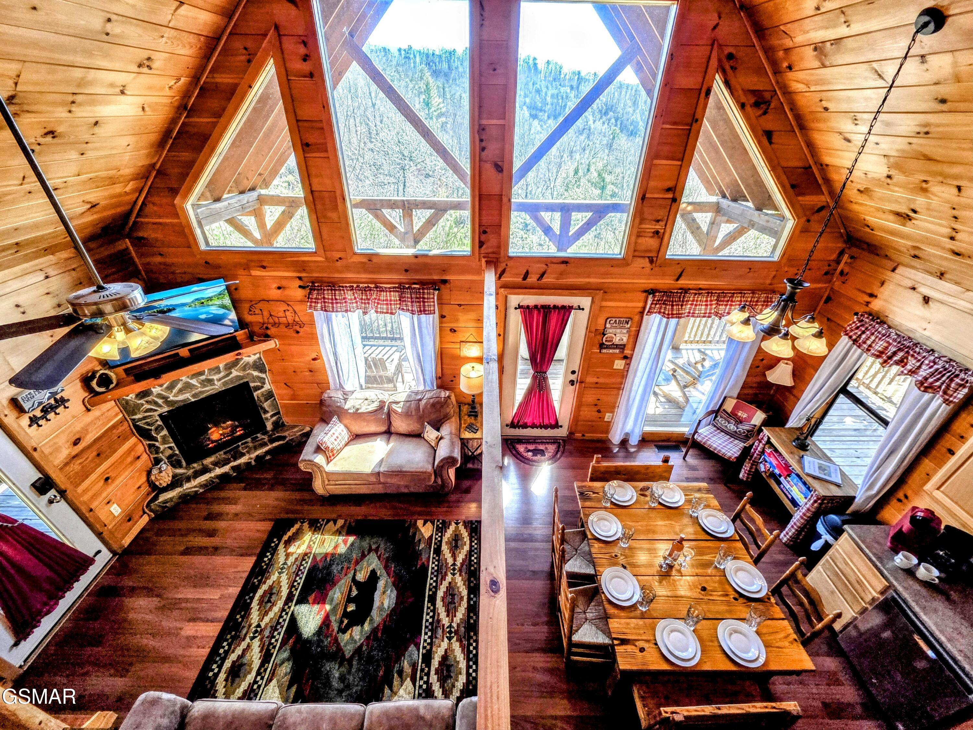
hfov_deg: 106.2
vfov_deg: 89.9
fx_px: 365
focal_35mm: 13
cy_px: 365
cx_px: 486
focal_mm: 2.2
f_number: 1.9
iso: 64
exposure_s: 1/120
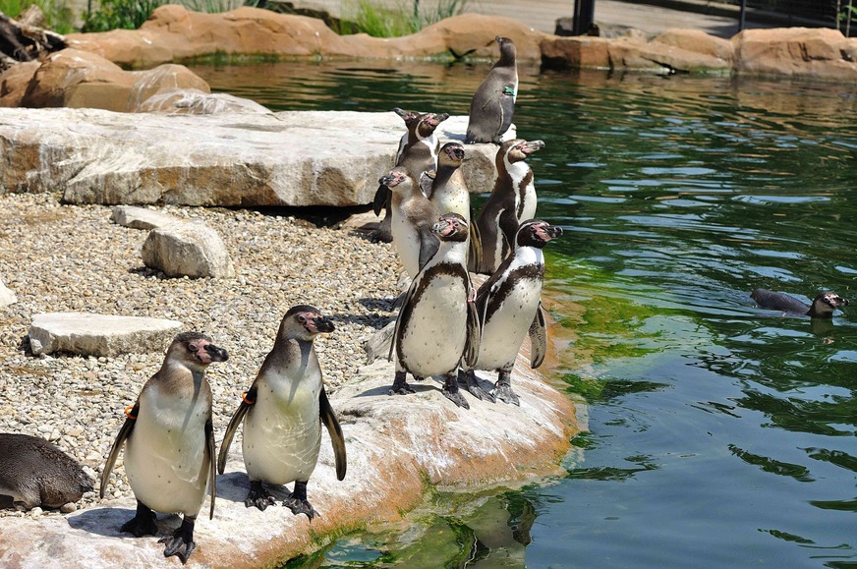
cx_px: 428
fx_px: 2496
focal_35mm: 105
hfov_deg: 19.5
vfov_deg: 13.0
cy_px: 284
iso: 200
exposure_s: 1/800
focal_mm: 70
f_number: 7.1
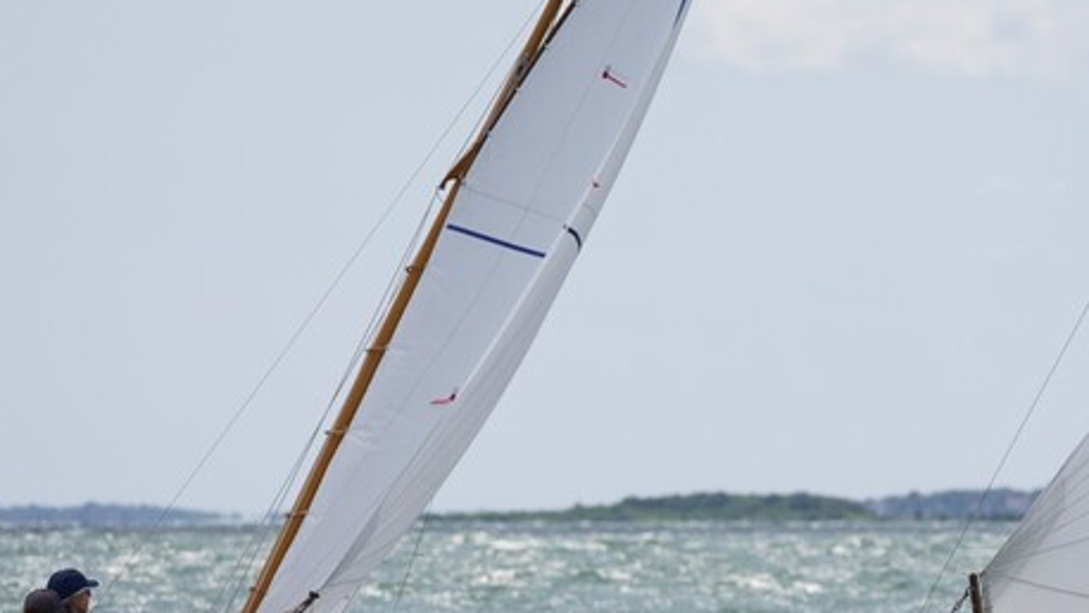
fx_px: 13316
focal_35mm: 461
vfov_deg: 2.6
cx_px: 918
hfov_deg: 4.7
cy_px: 531
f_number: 5
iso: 160
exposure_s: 1/1250
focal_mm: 168
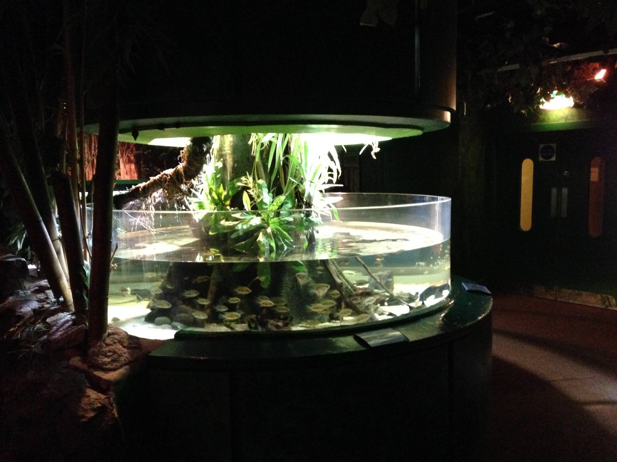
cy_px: 231
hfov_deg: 55.4
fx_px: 588
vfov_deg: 42.9
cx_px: 308
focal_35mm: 33
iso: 640
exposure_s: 1/15
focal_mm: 4.12
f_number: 2.4
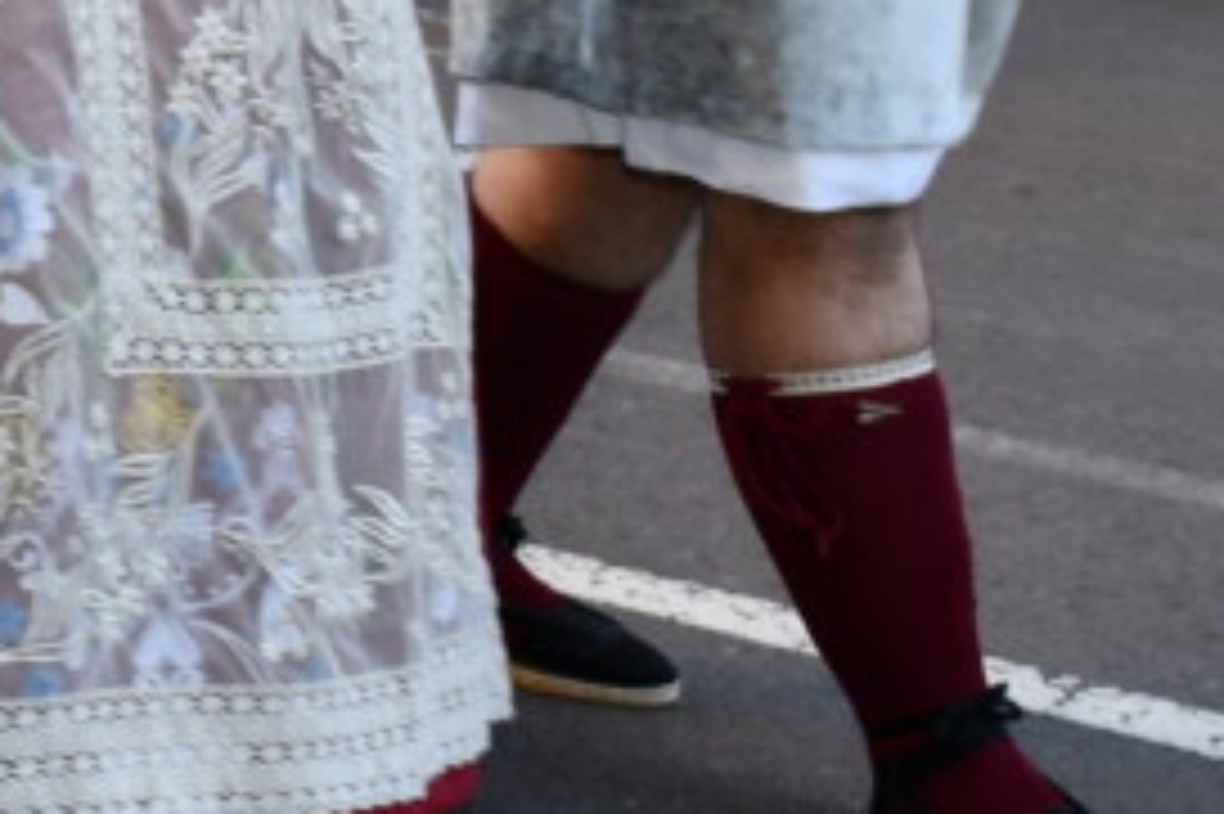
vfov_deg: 8.4
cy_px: -481
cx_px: -603
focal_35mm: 159
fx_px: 5403
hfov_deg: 12.3
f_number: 5
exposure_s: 1/100
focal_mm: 24
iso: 200
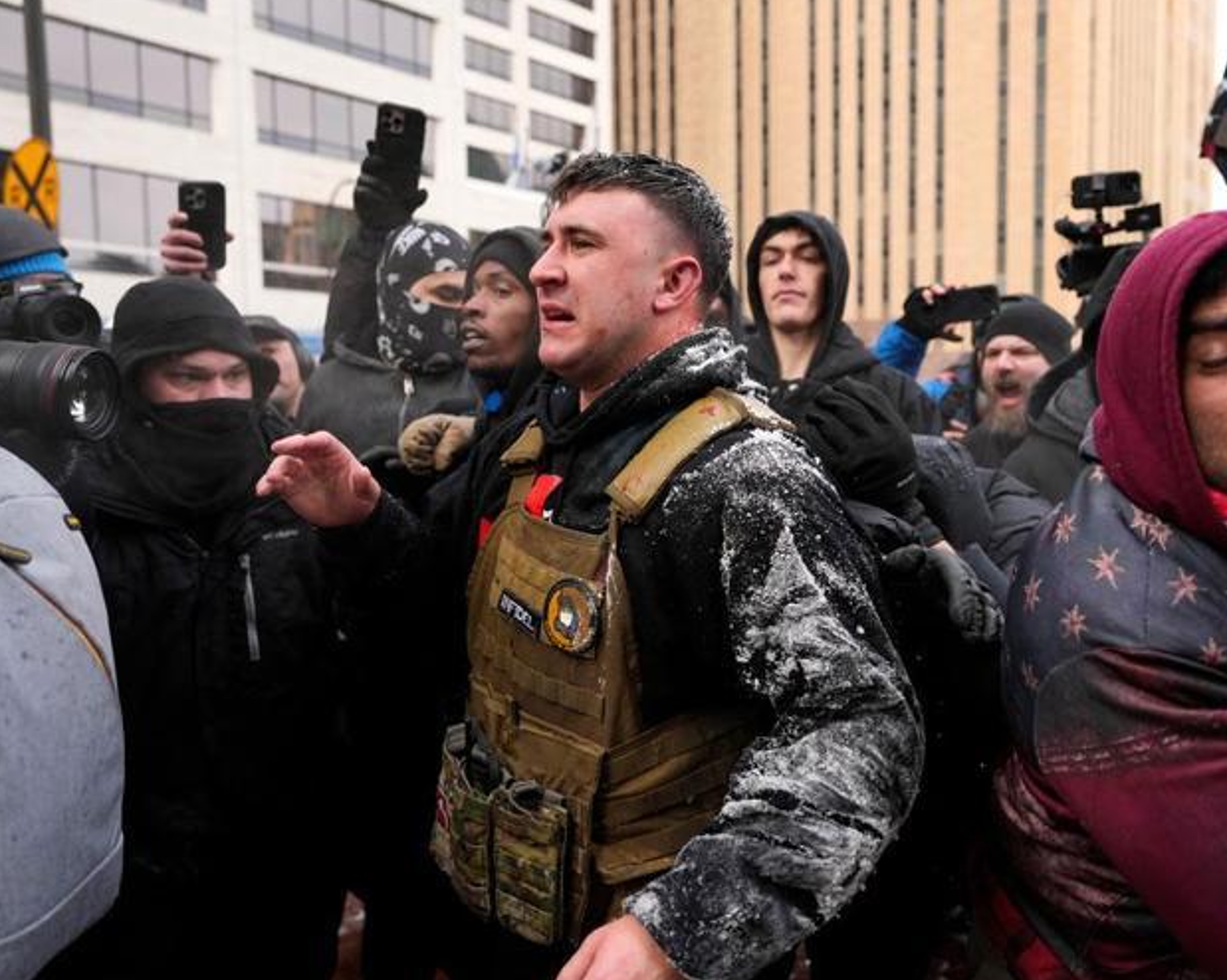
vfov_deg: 51.5
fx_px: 1017
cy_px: 494
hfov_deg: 61.8
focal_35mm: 28
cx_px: 724
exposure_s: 1/1250
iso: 500
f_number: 2.8
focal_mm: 24
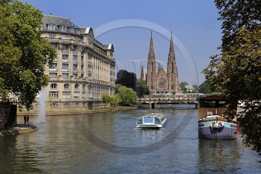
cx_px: 130
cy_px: 87
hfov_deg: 32.4
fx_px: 449
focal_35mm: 62
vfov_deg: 21.9
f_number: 13
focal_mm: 62
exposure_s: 1/160
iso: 200
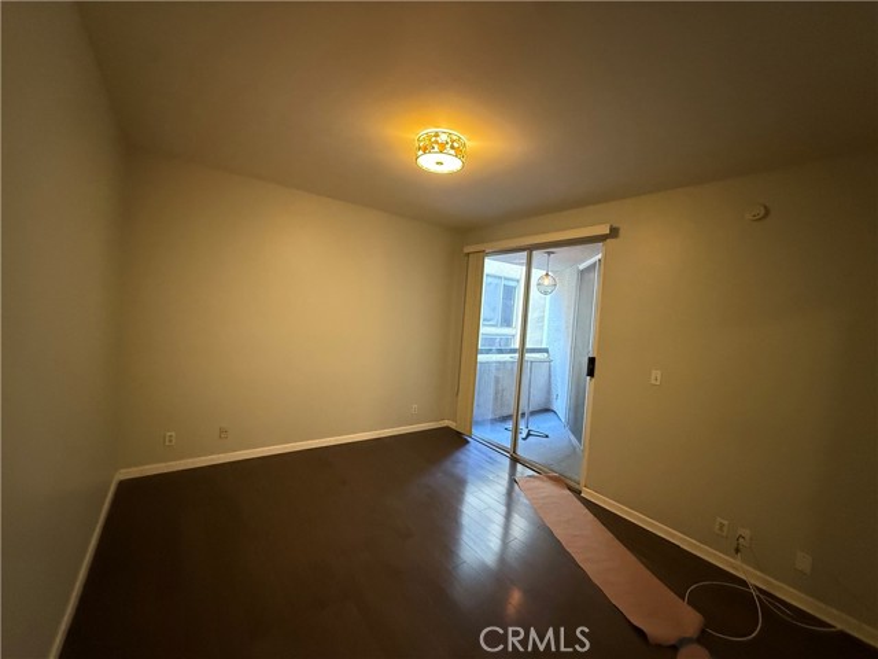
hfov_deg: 102.1
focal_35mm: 14
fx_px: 355
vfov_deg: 85.7
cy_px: 330
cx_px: 439
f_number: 2.2
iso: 800
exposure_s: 1/60
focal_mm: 2.22
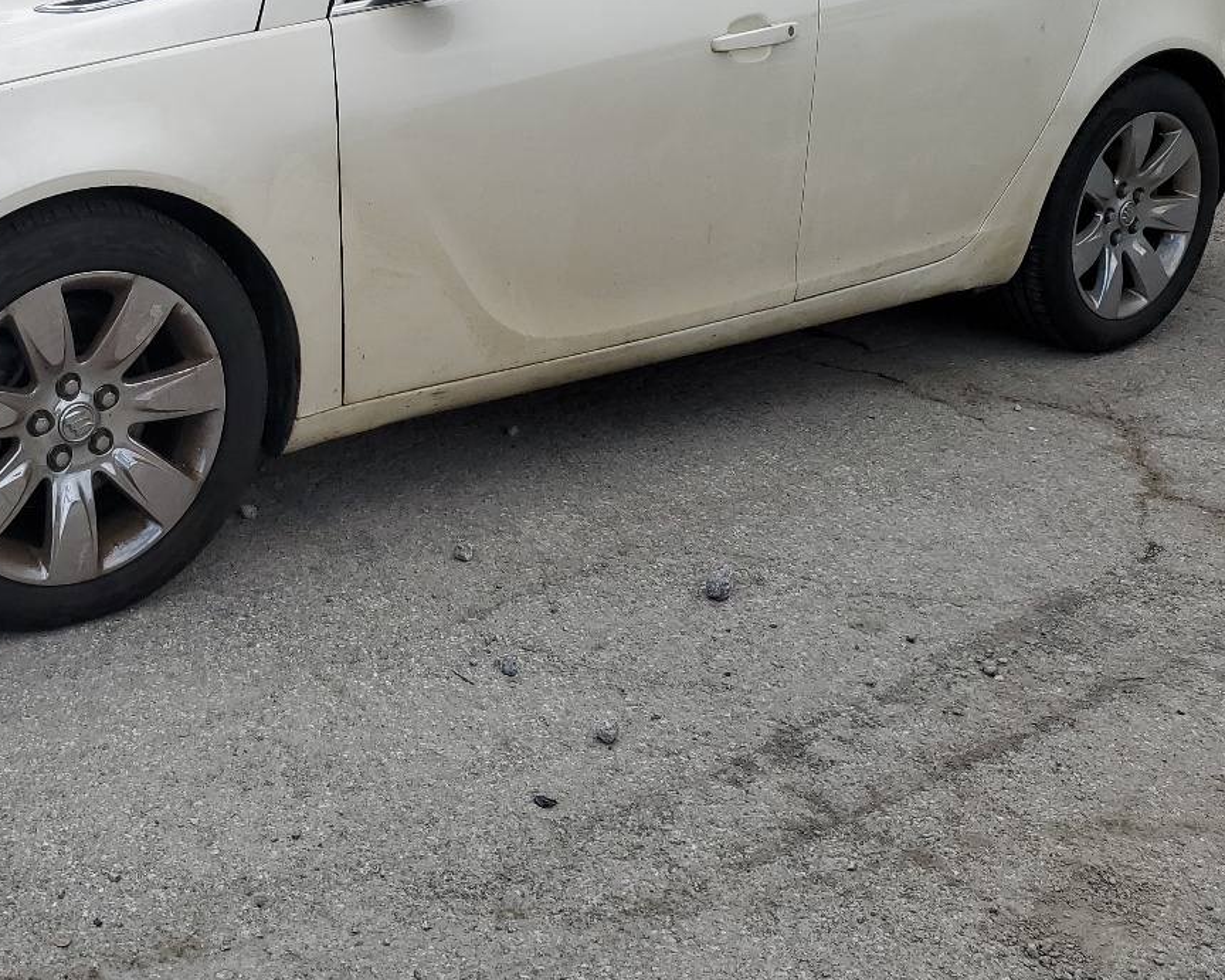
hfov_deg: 38.1
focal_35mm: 47
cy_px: 233
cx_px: 251
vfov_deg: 31.5
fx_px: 1704
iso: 50
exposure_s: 1/5000
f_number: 1.5
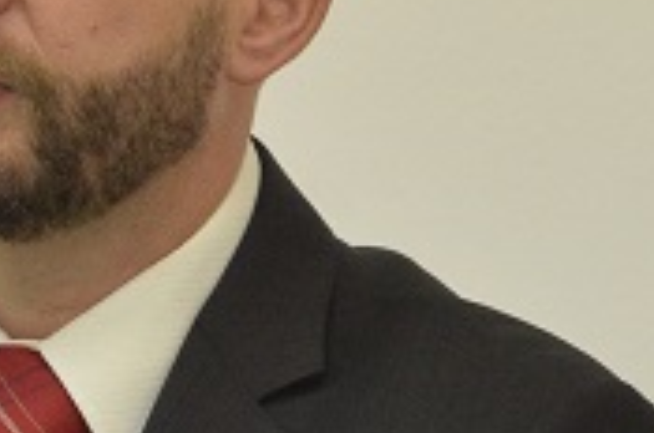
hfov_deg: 1.8
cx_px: -67
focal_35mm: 1172
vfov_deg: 1.2
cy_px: 213
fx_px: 21252
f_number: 7.1
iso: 5000
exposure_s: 1/200
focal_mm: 250
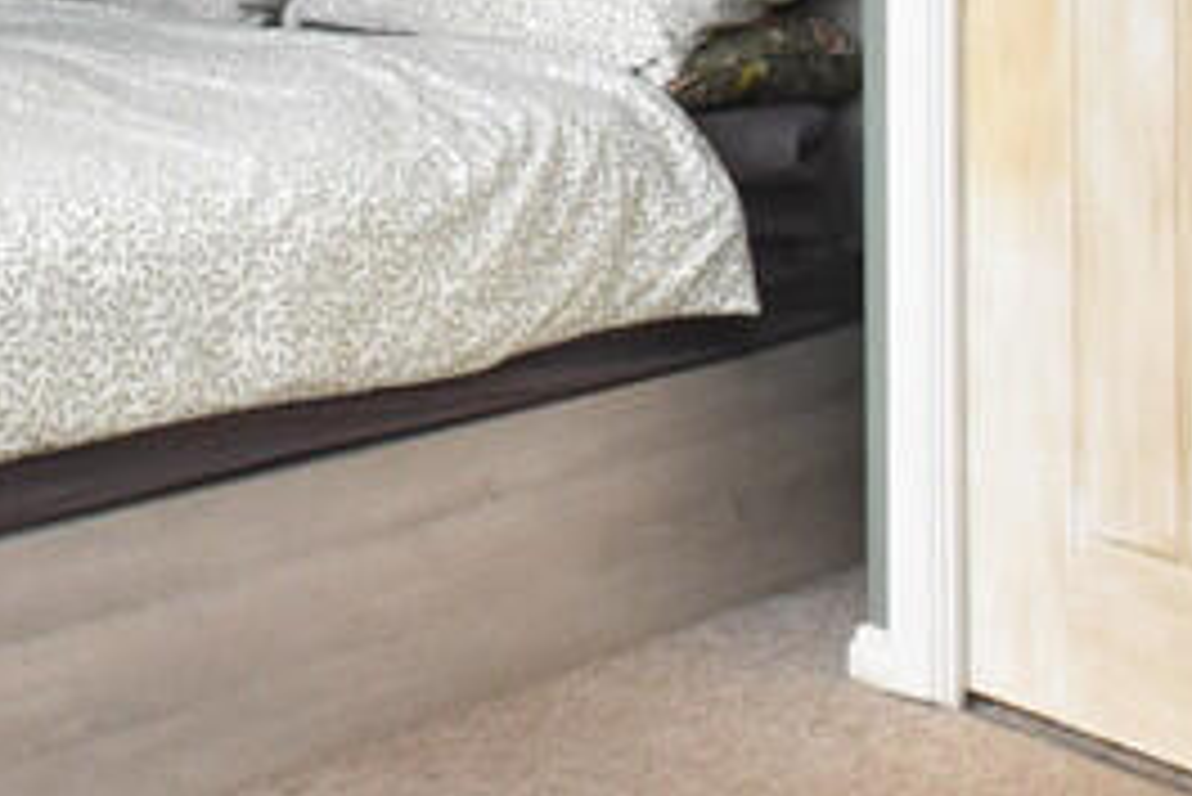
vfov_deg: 20.7
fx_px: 1921
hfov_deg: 32.8
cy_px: -317
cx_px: 130
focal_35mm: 58
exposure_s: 1/60
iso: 1250
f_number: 10
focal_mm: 10
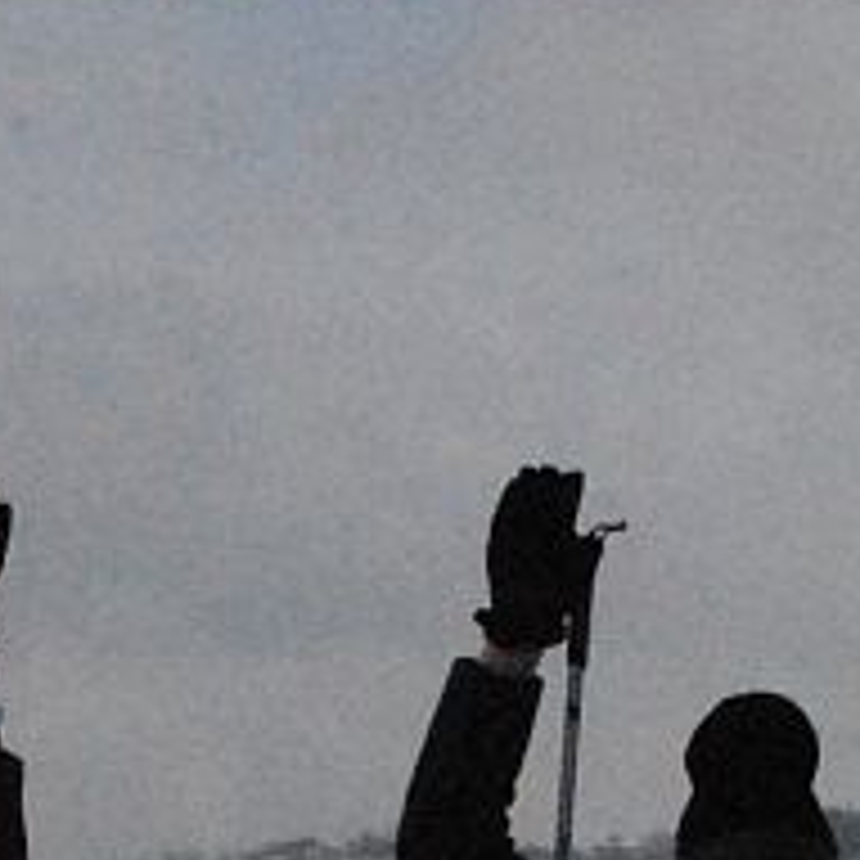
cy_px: 1146
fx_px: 4806
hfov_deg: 10.2
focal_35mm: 171
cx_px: 369
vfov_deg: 10.0
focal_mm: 20
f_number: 20
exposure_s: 1/1600
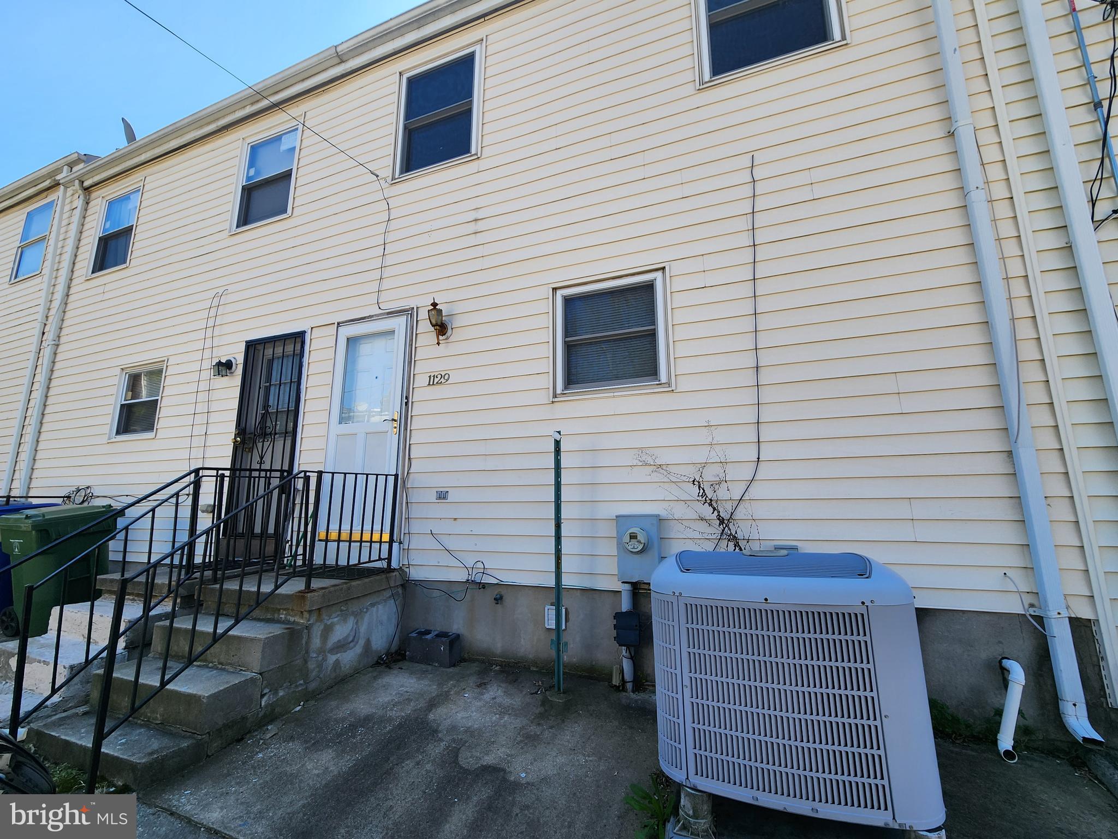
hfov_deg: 106.2
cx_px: 559
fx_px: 420
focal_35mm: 13
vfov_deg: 89.9
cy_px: 420
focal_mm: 2.2
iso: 50
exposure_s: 1/705
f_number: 2.2
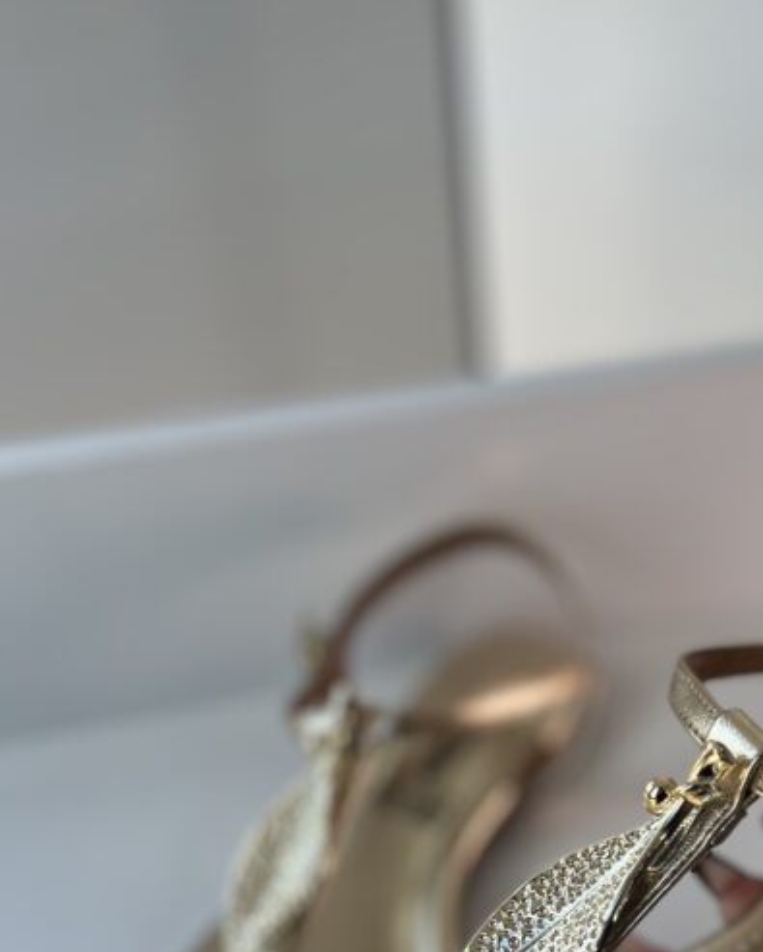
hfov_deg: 30.5
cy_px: 789
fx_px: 1354
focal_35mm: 48
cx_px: 645
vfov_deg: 37.1
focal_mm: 5.7
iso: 40
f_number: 1.5
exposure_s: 1/281
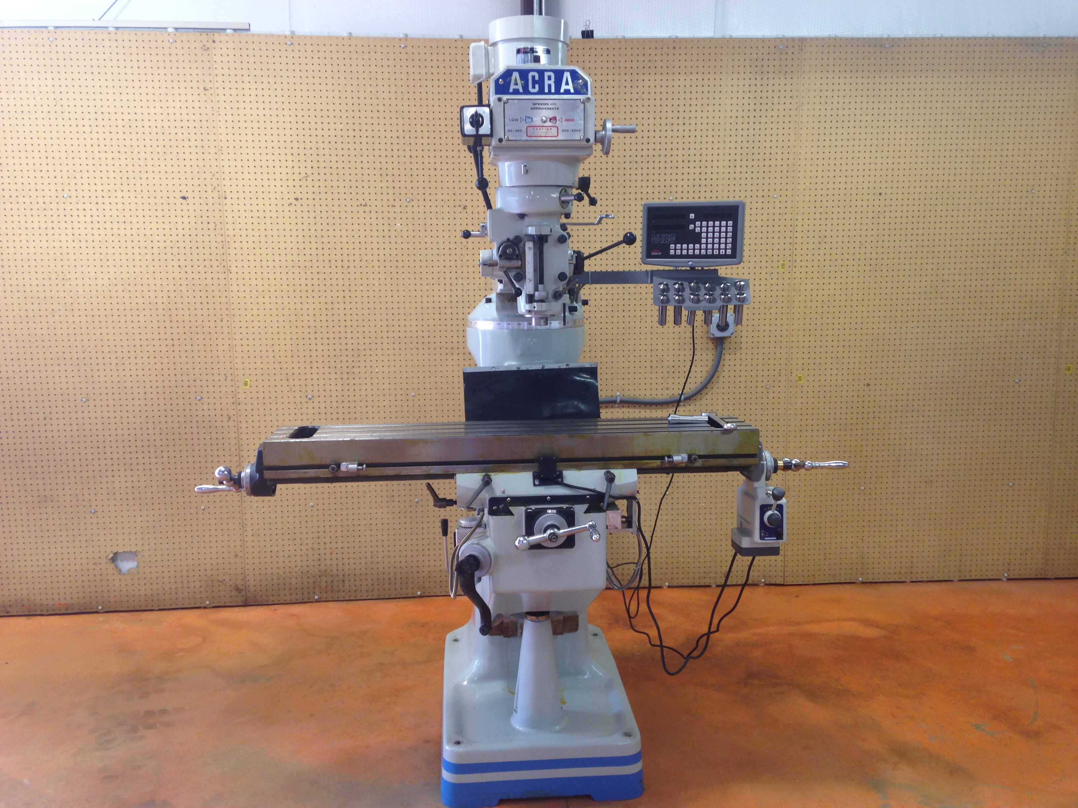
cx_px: 539
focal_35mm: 33
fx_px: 1028
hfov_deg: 55.4
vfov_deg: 42.9
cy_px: 404
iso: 64
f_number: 2.4
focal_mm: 4.12
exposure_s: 1/20
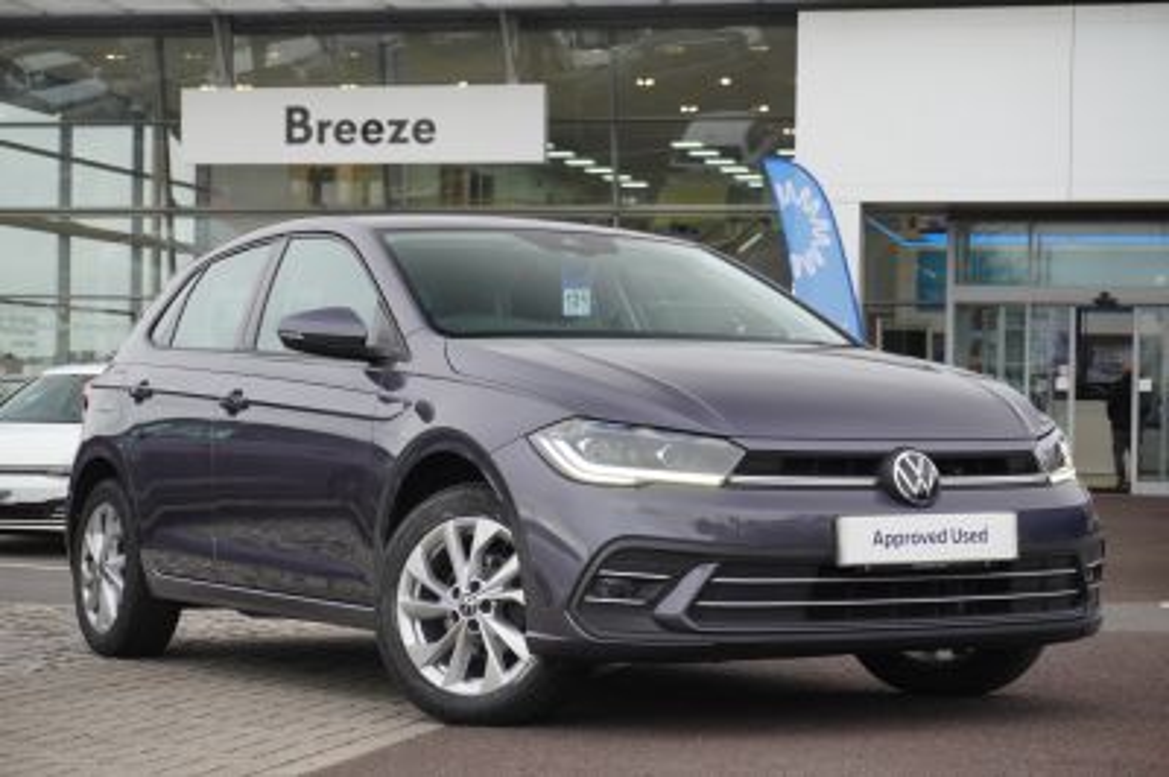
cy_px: 388
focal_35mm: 74
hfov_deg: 27.5
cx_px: 584
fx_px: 2385
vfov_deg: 18.5
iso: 640
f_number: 5.6
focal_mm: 49
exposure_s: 1/160
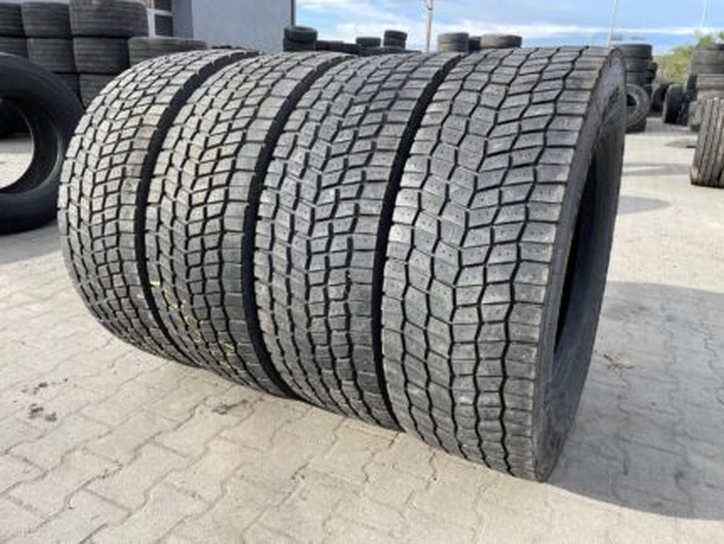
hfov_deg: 67.3
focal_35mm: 26
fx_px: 544
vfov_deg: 53.1
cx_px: 362
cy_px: 272
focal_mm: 4.2
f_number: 1.6
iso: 32
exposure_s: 1/861
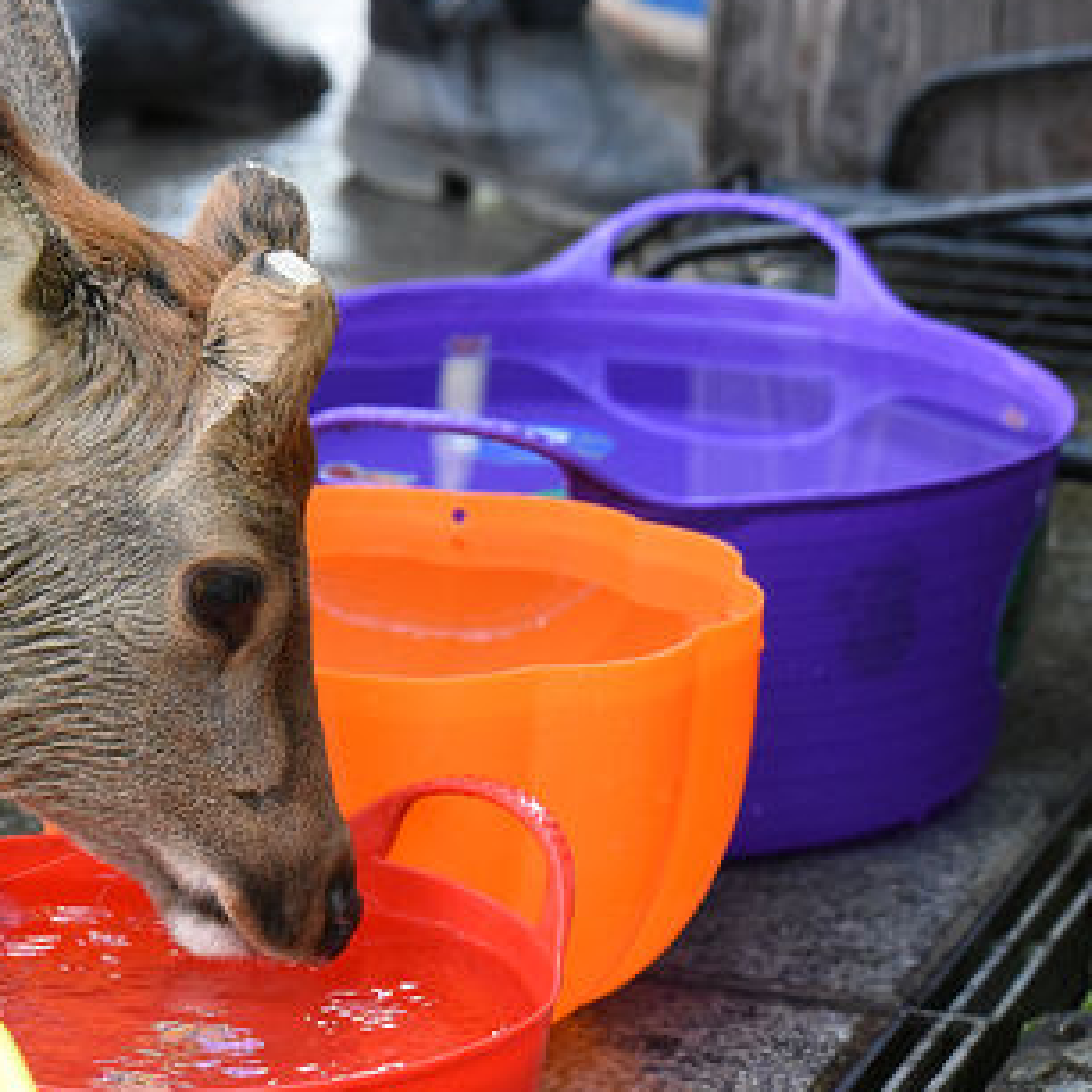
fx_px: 7209
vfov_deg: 8.7
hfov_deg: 8.6
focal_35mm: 202
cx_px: 82
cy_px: 607
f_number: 8
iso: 6400
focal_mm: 112
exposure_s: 1/1000
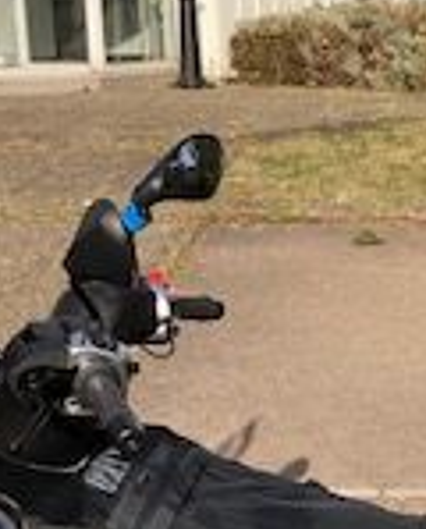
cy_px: 540
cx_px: 433
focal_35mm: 117
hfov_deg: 13.0
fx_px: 1836
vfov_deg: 16.0
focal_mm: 4
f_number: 1.8
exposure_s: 1/1263
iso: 20
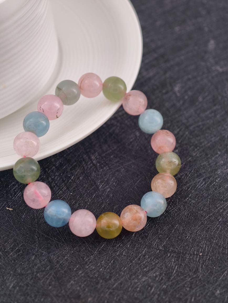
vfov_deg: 23.0
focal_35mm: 85
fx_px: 745
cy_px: 152
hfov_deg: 17.4
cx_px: 114
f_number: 2.67
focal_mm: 22.48
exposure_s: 1/160
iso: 125
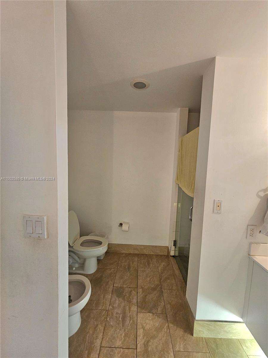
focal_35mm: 13
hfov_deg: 89.9
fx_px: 134
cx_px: 134
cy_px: 179
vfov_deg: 106.2
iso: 250
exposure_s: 1/60.2
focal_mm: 2.2
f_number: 2.2
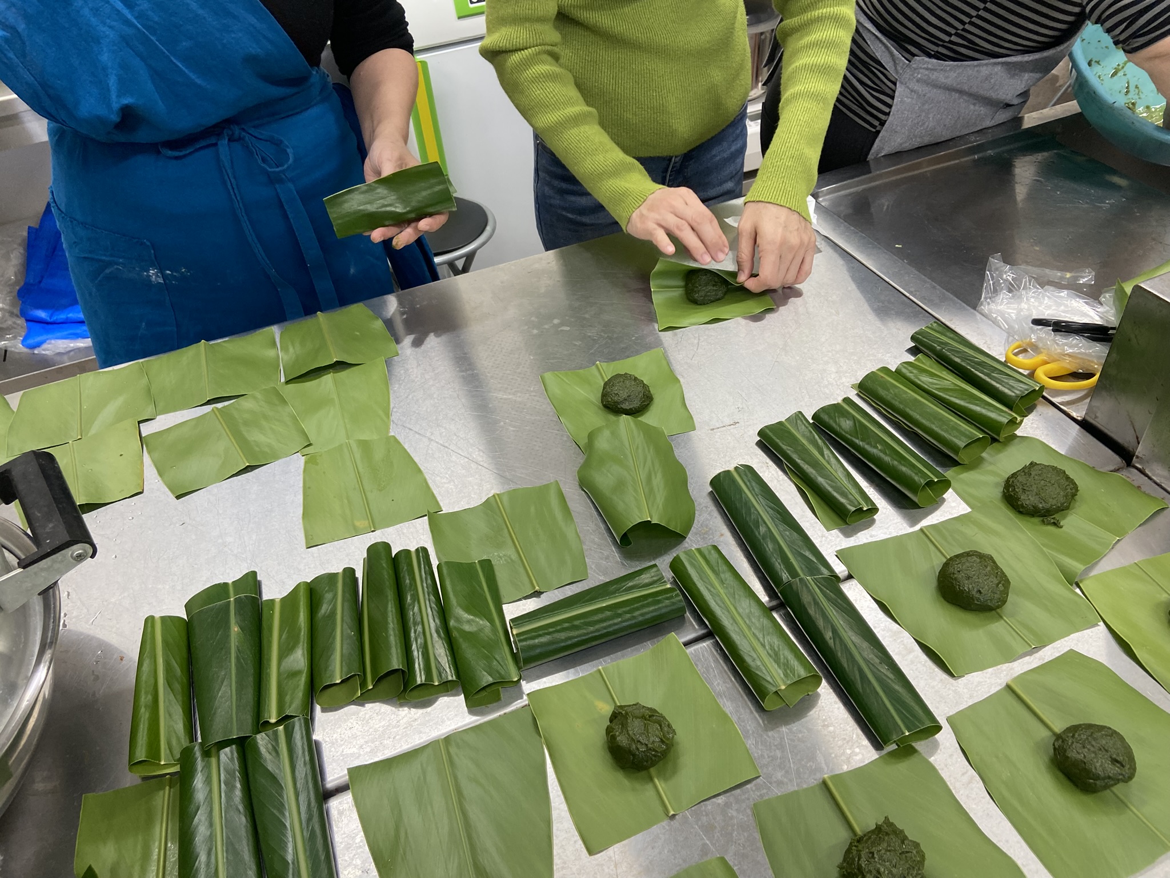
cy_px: 439
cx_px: 585
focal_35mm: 26
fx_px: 879
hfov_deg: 67.3
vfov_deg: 53.1
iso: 100
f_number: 1.8
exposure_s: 1/121
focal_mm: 4.25
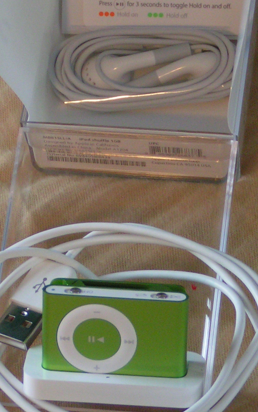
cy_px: 181
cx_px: 177
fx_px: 2576
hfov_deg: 5.7
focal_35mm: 229
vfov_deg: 9.2
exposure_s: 1/20
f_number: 3.5
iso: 200
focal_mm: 18.2
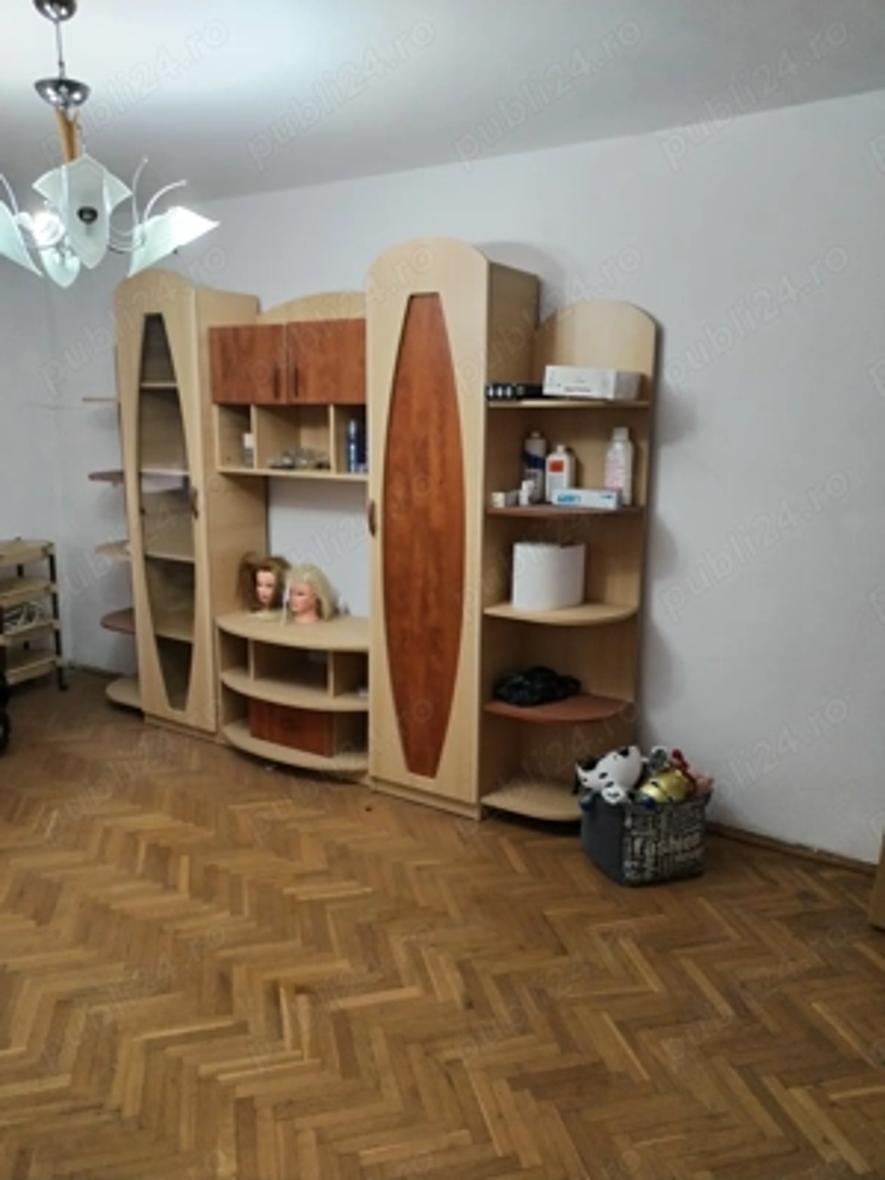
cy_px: 590
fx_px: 886
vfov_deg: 67.3
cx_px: 442
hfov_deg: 53.1
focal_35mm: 26
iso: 299
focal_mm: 4.75
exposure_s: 1/33.3
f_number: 1.8
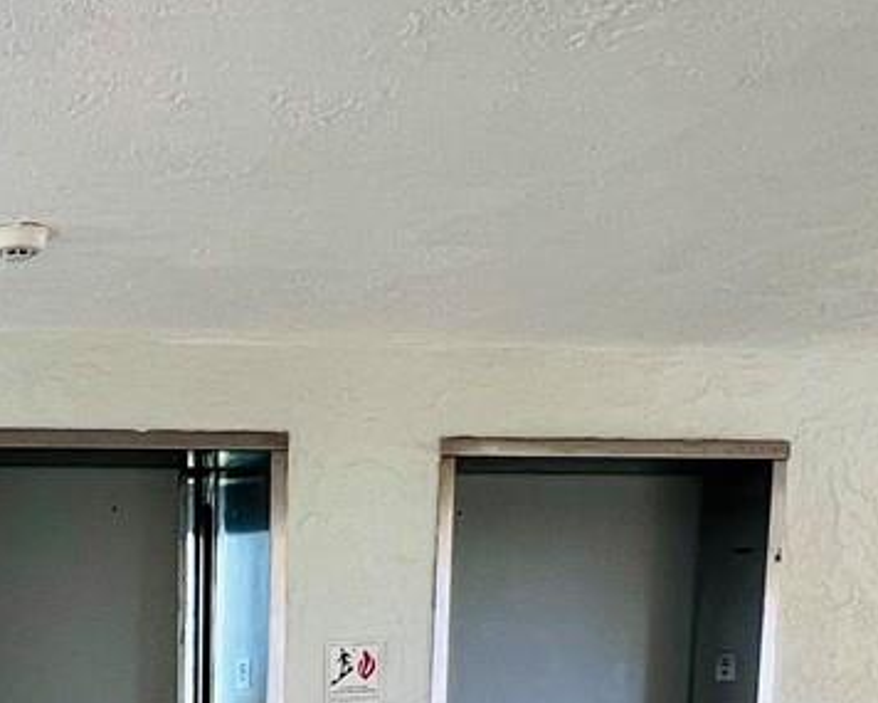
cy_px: 979
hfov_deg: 28.3
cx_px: -205
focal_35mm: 57
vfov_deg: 22.9
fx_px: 1482
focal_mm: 1.57
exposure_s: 1/120
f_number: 1.8
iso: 64
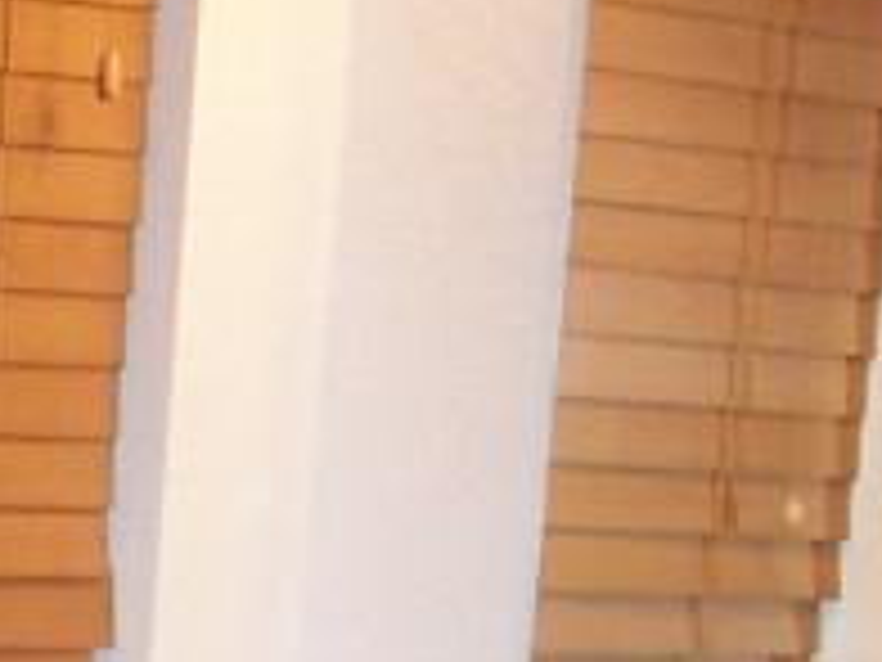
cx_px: -450
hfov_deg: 9.9
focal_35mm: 193
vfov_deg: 7.3
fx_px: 4918
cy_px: 1477
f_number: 2.8
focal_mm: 5.6
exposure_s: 1/60
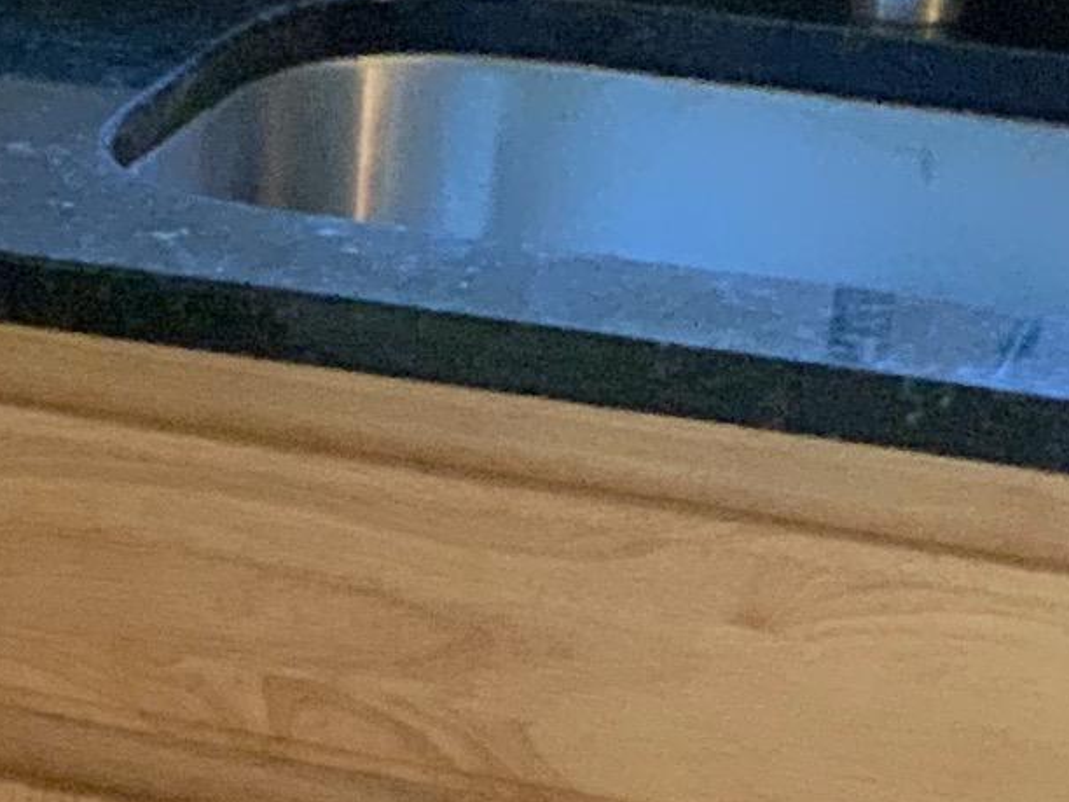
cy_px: 1241
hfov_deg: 10.8
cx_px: -709
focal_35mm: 174
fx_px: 5373
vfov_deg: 8.3
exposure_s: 1/30
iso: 640
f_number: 2.4
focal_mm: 6
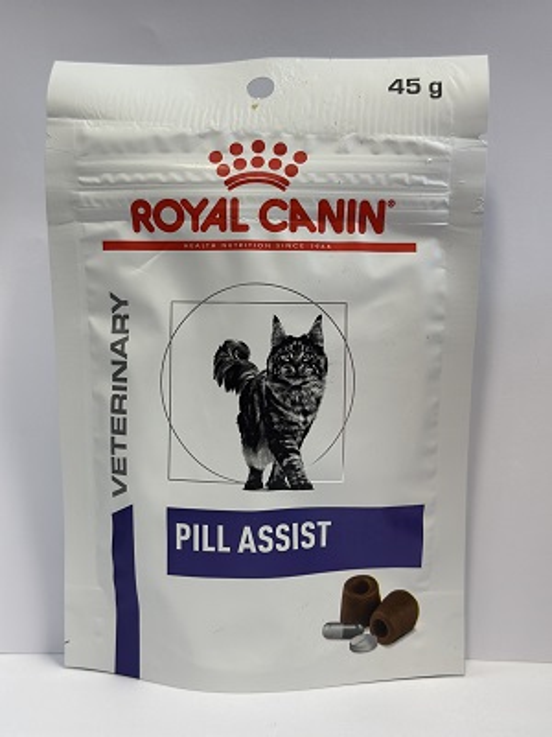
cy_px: 368
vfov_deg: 39.7
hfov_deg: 30.3
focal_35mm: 48
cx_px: 276
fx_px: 1021
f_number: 1.78
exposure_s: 1/90
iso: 100
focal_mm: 6.86
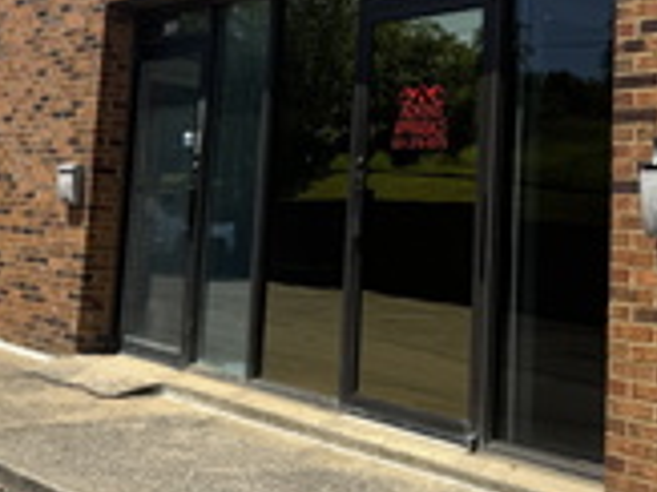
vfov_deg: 24.3
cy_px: 89
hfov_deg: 32.4
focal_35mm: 59
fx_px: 1119
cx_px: 202
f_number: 1.78
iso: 80
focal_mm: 6.76
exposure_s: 1/3802
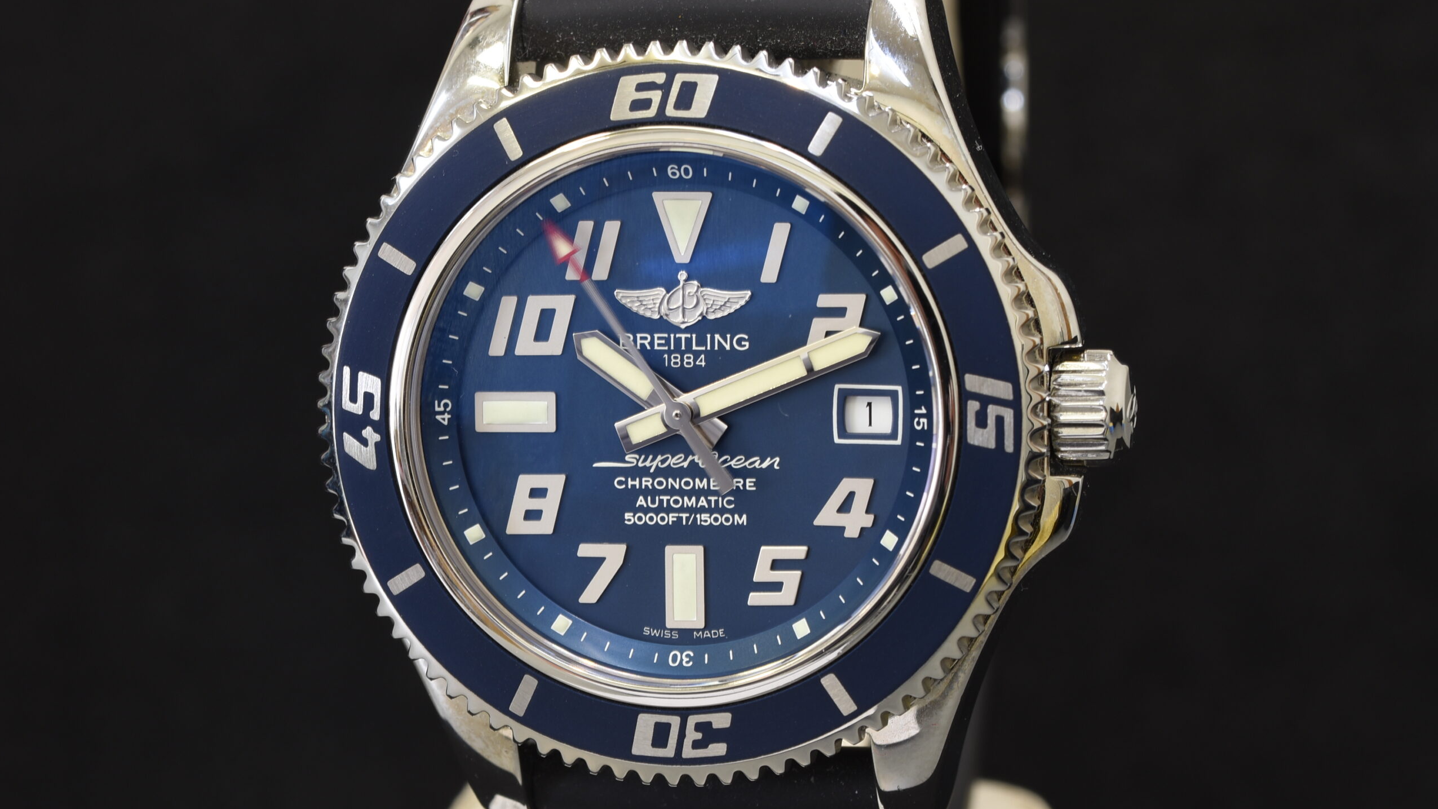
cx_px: 717
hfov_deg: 15.1
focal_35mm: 142
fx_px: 5415
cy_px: 377
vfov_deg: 8.5
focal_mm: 90
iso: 100
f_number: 13
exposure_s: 1/2
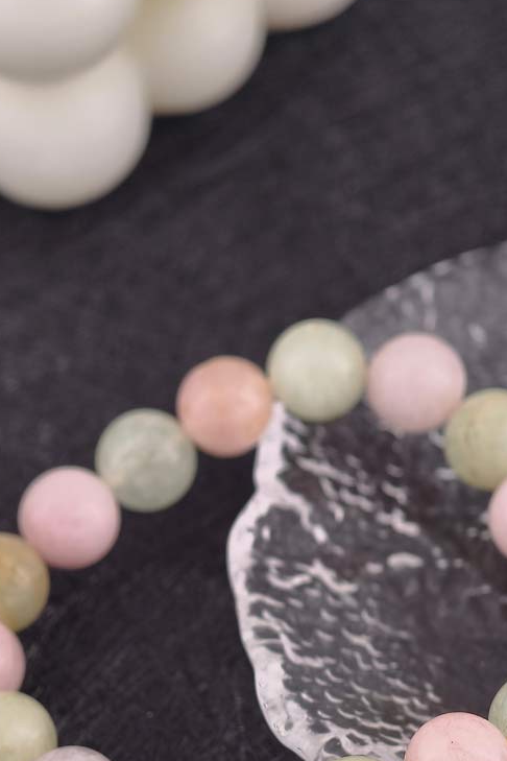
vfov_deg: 14.6
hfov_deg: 9.8
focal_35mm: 140
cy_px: 569
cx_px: 203
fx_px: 2957
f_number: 2.67
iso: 125
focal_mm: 22.48
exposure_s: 1/160
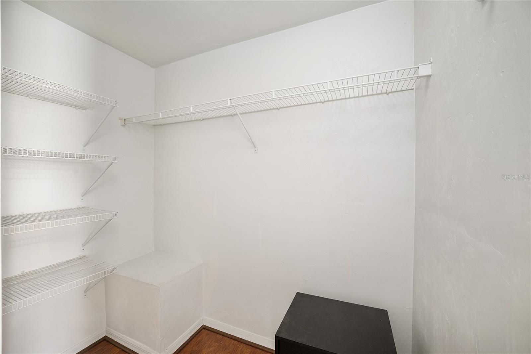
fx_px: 206
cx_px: 266
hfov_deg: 104.3
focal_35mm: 14
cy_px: 177
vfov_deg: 81.2
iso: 640
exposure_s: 1/2.5
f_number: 7.1
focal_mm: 14
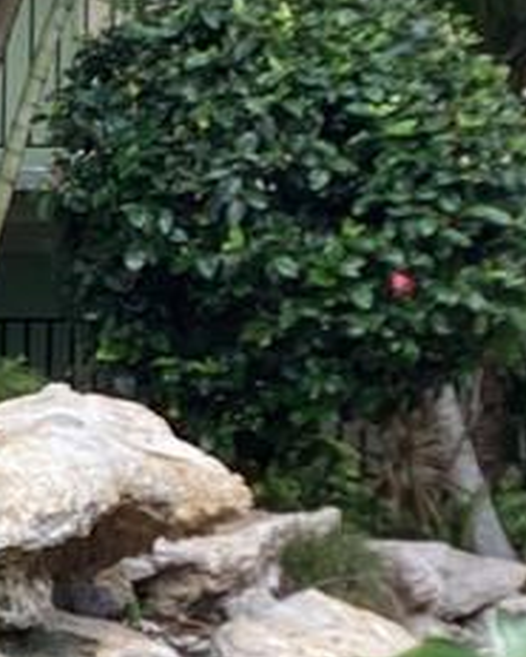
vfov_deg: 14.4
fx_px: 2606
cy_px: 375
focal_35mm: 134
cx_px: -677
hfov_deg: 10.2
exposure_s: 1/120
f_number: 2.4
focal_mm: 3.3
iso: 25
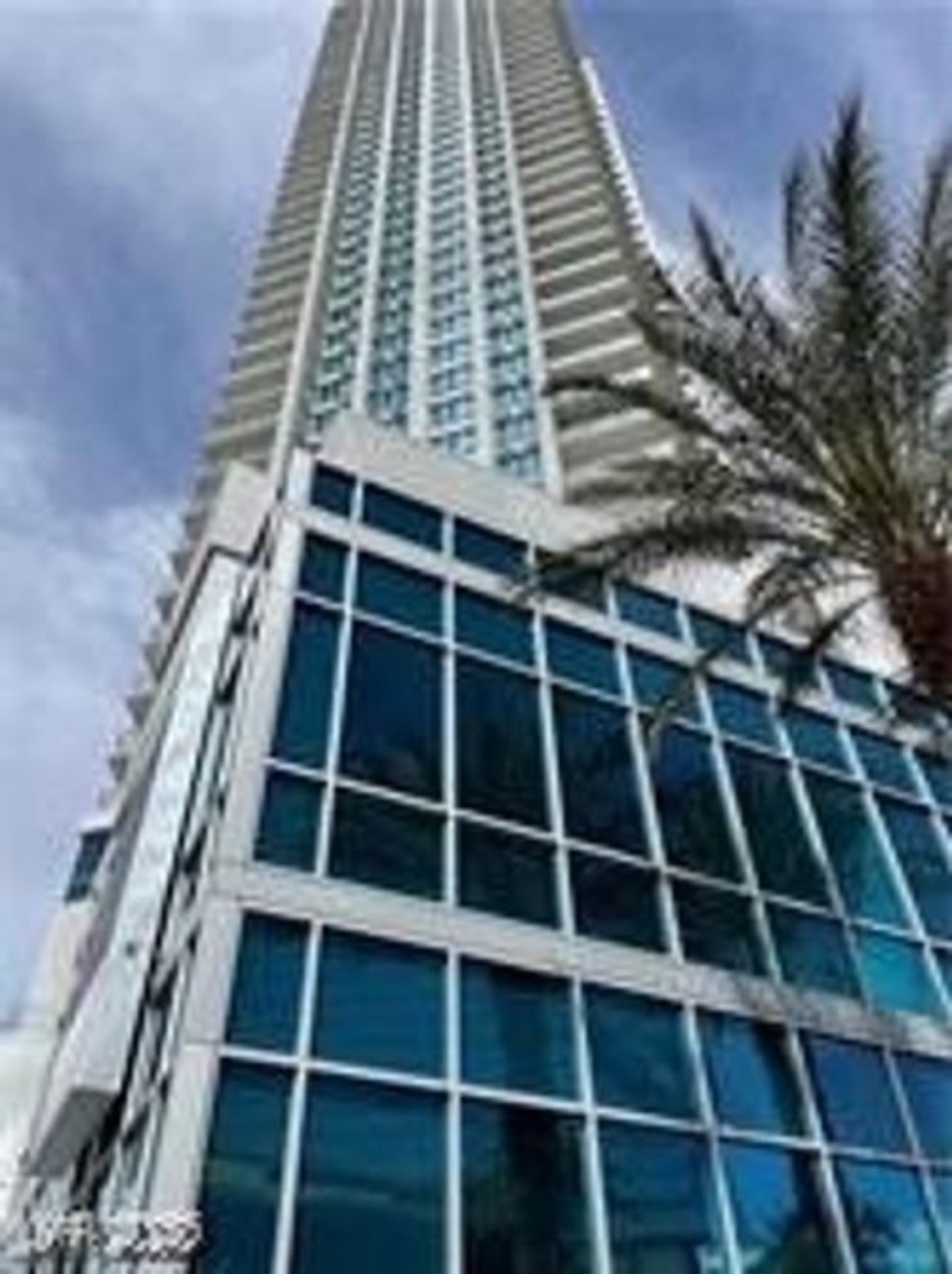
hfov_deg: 53.0
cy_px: 637
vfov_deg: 67.4
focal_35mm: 26
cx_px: 476
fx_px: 956
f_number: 1.6
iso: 32
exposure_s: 1/6135
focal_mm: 4.2
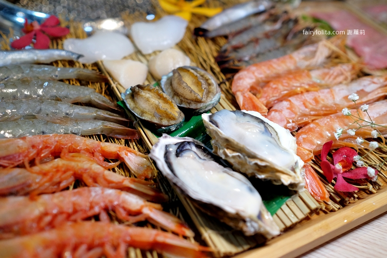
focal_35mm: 35
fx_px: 376
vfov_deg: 37.9
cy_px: 129
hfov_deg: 54.4
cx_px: 194
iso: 1600
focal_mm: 23
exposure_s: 1/340
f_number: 2.5
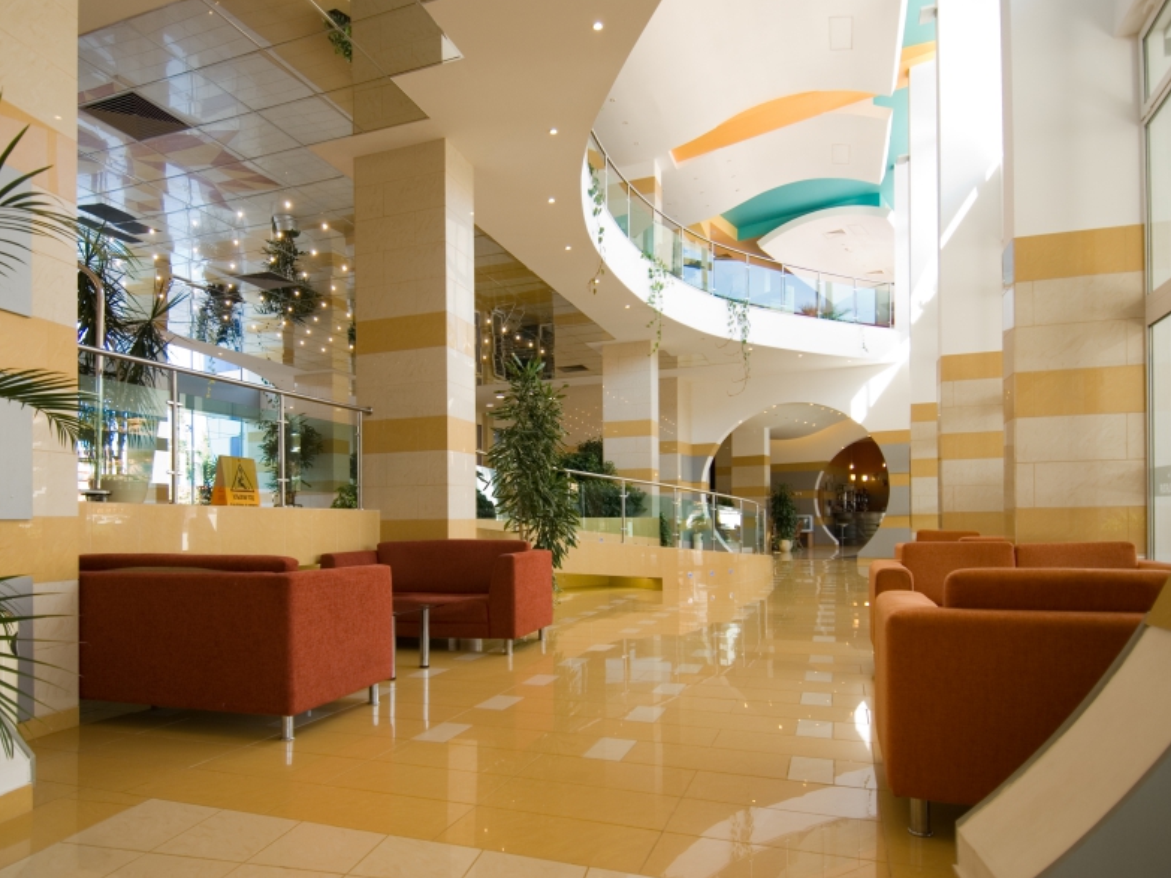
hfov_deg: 77.4
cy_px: 444
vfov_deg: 62.1
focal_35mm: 22
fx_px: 729
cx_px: 534
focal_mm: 13
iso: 100
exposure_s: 1/40
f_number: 4
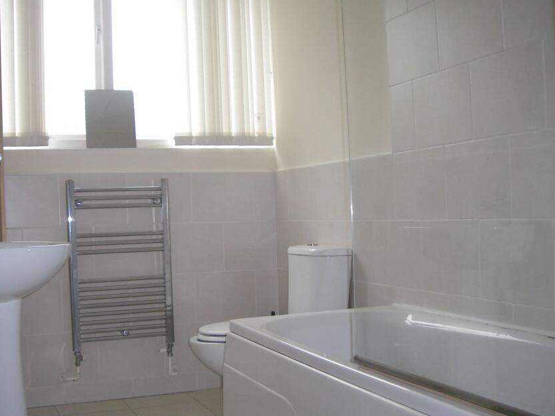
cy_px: 210
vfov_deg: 30.9
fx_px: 754
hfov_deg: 40.4
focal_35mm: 47
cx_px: 245
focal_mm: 6.2
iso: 64
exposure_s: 1/80
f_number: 2.7
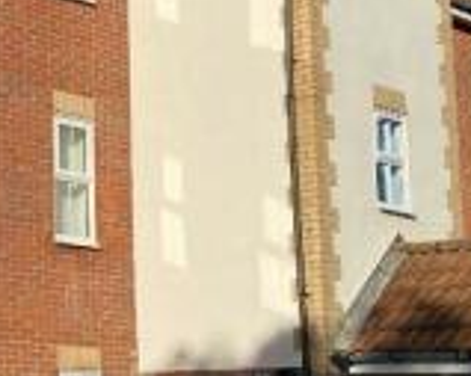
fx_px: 1296
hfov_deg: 19.4
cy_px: 197
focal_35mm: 93
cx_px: -99
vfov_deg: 16.5
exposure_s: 1/3300
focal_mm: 4.25
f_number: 1.8
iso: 32
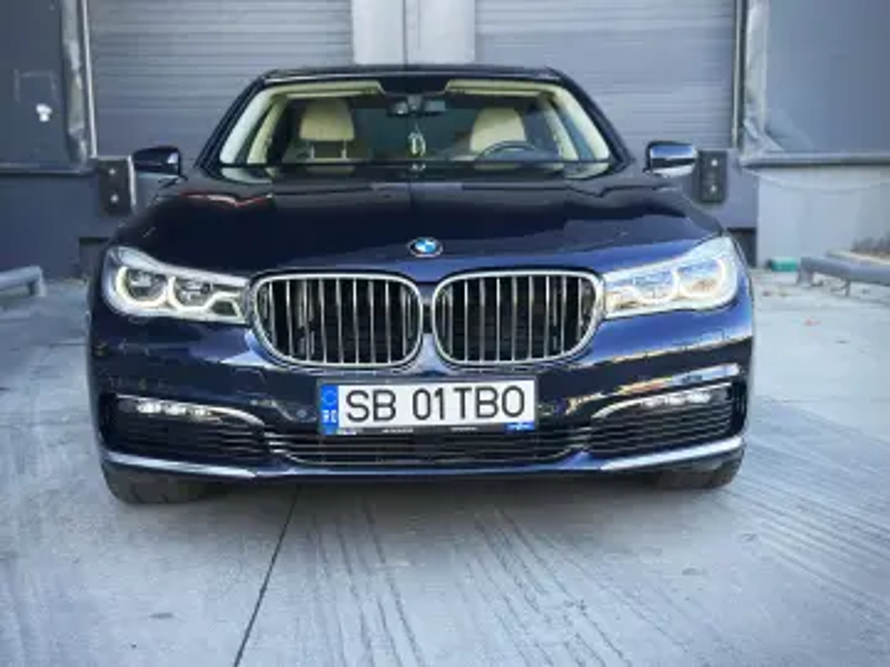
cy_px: 334
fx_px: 1234
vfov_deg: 30.3
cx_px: 445
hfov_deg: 39.7
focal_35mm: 48
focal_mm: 6.86
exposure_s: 1/501
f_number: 1.78
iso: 160
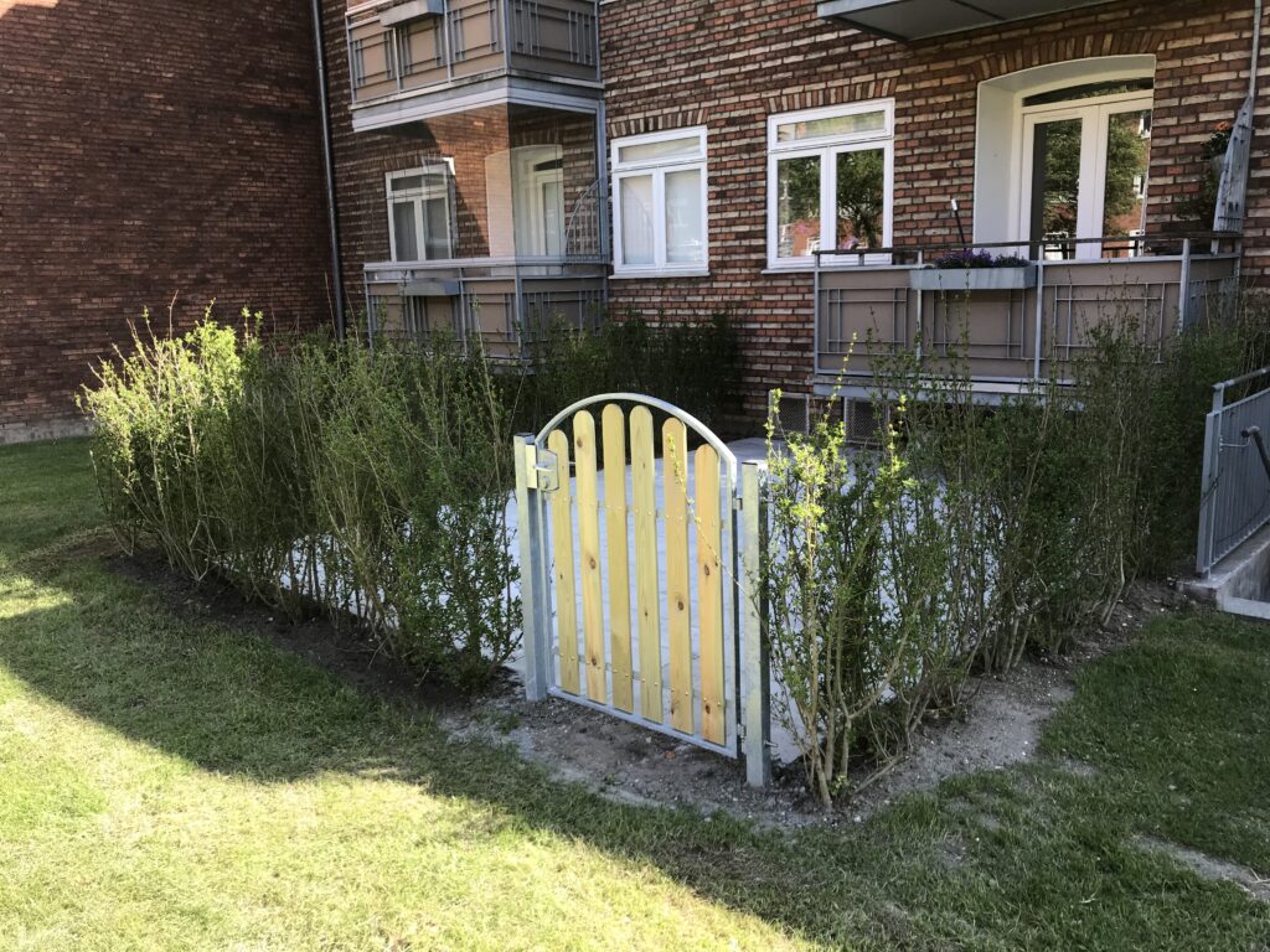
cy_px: 476
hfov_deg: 63.4
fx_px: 1027
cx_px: 635
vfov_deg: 49.7
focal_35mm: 28
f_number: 1.8
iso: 20
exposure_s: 1/371
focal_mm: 3.99
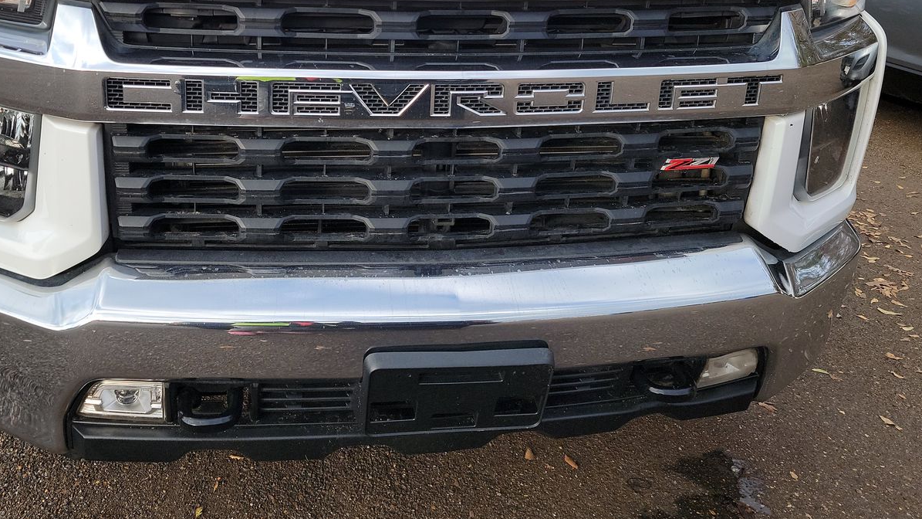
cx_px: 375
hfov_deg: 56.3
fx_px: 856
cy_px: 88
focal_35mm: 35
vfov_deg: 32.6
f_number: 1.8
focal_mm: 6.7
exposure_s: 1/245
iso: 50
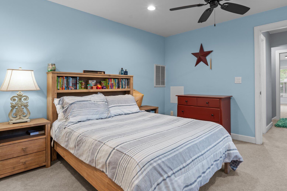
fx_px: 167
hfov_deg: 80.8
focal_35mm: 21
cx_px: 162
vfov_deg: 59.5
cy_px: 89
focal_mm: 16
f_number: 8
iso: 400
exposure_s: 1/1.25
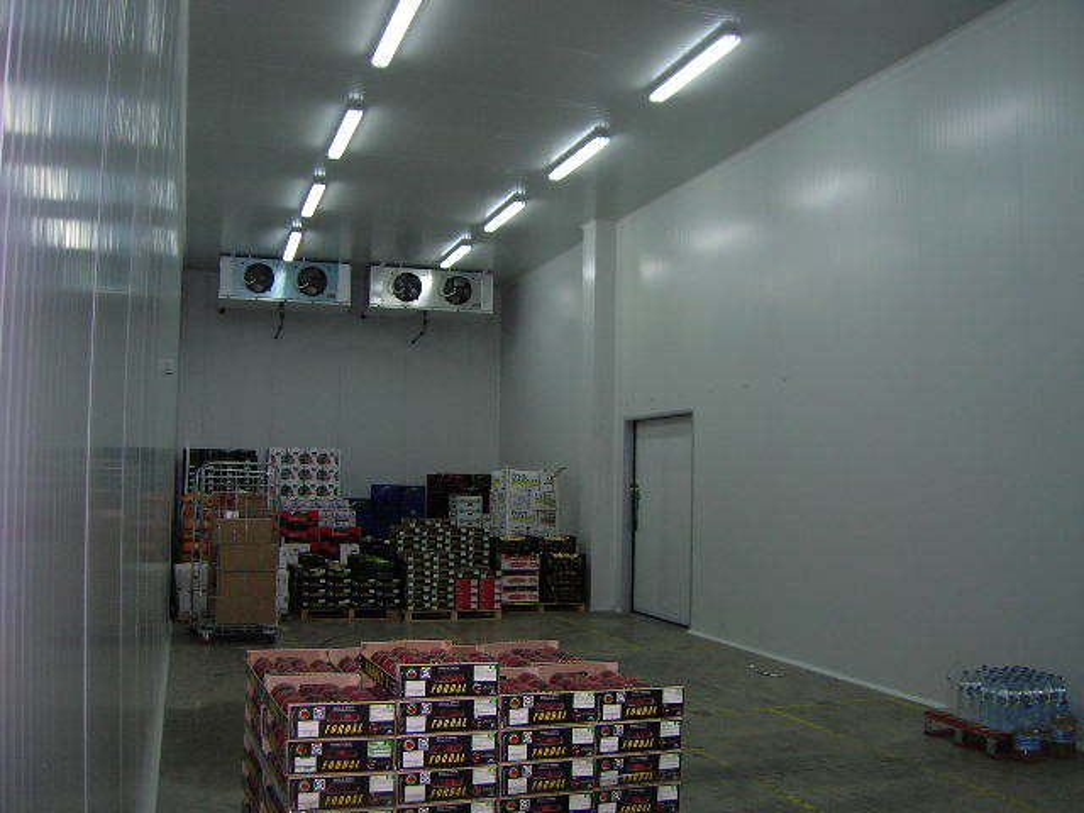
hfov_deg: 54.0
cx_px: 542
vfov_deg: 41.8
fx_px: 1065
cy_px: 406
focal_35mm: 34
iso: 81
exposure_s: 1/60.1
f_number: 2.9
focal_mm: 5.7
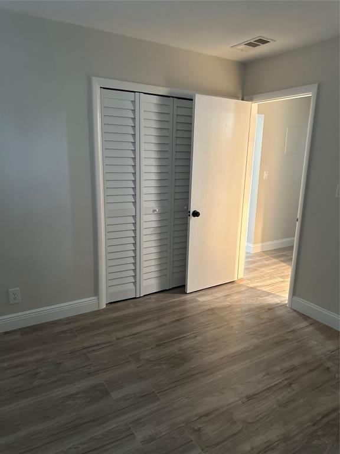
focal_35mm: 24
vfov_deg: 71.6
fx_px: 314
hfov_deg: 56.8
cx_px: 170
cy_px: 227
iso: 640
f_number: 1.78
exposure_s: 1/60
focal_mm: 6.86
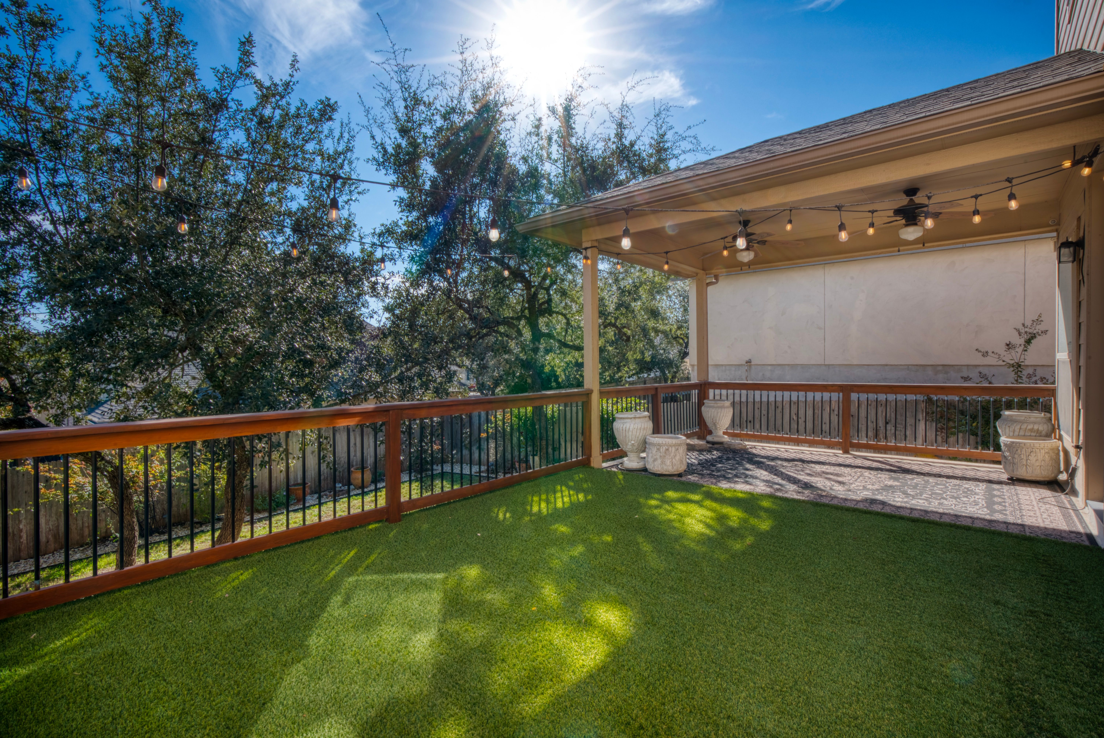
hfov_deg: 96.7
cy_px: 369
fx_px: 491
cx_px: 552
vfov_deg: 73.8
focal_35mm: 16
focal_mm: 16
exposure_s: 1/2
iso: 100
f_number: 22
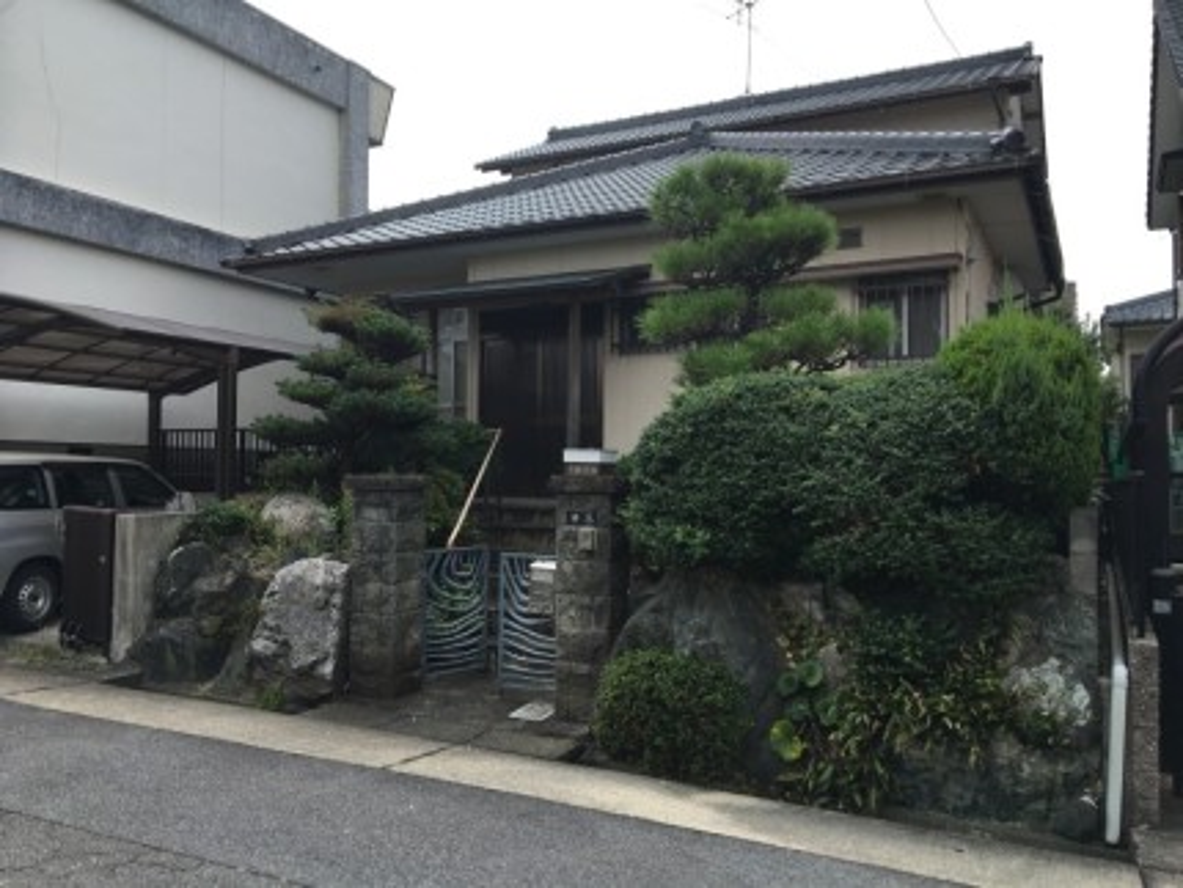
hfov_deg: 61.6
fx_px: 992
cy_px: 444
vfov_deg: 48.3
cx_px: 592
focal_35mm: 29
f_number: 2.2
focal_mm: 4.15
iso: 25
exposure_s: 1/884
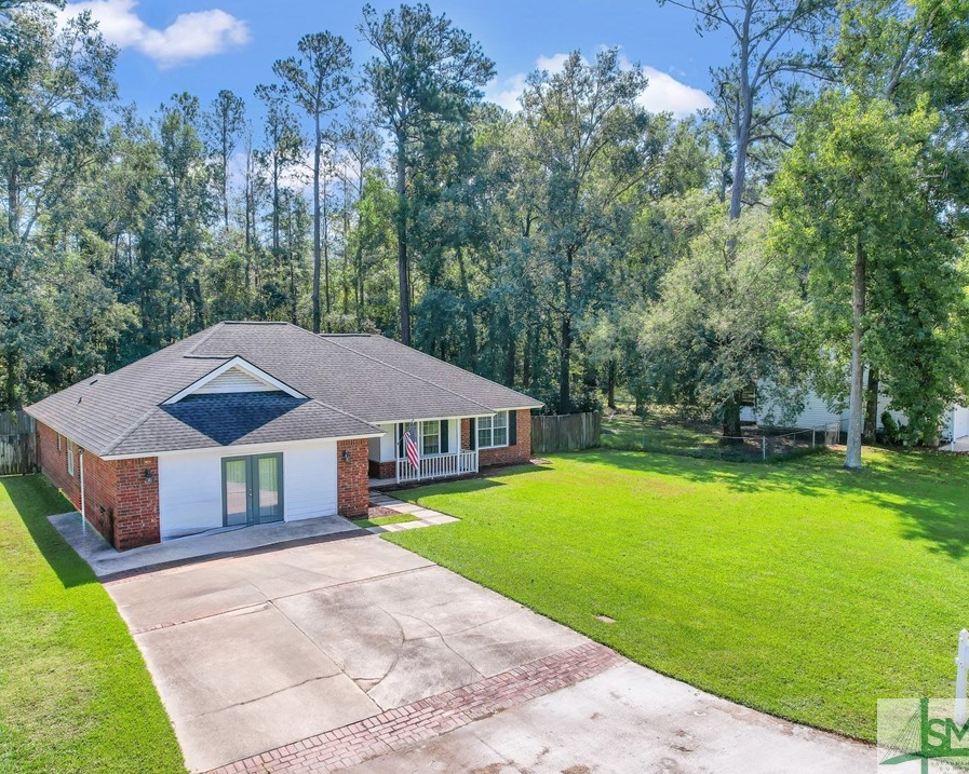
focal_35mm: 25
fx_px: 717
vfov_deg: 56.8
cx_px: 479
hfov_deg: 68.1
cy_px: 387
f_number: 2.8
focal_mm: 8.38
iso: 100
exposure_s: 1/1500
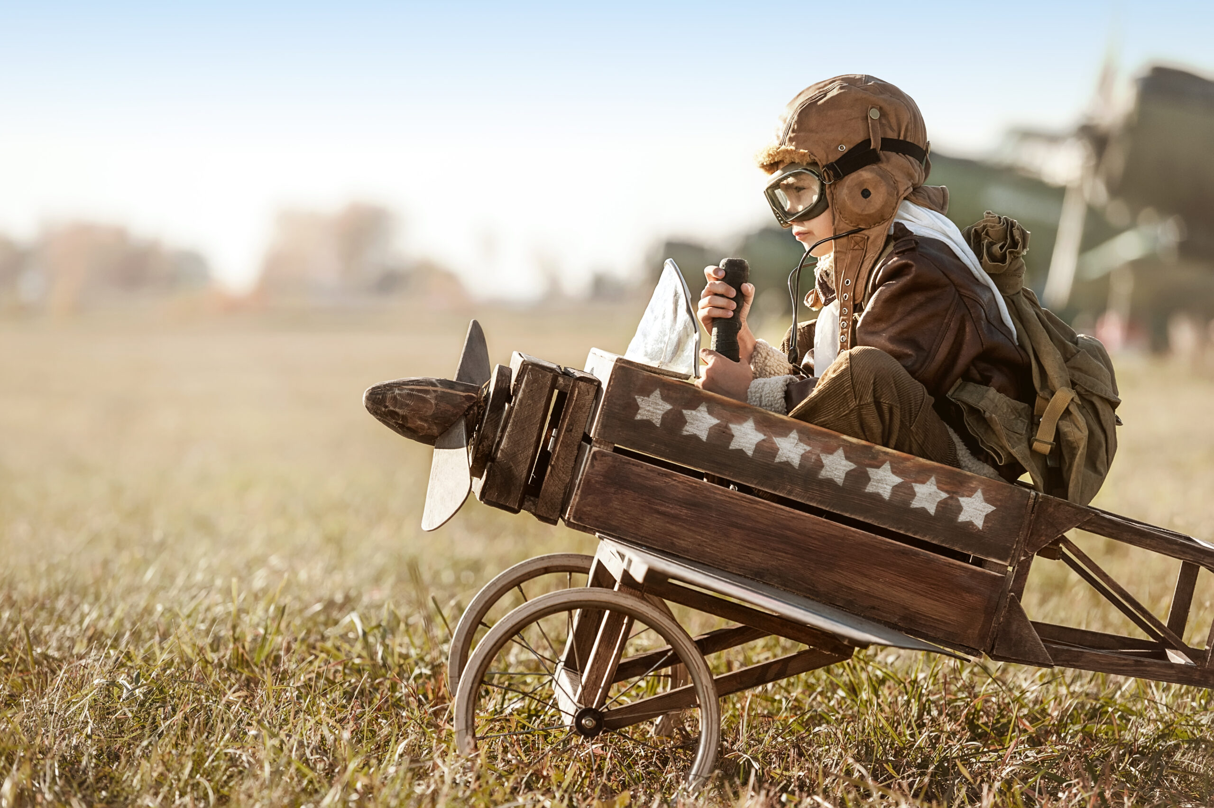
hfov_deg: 12.1
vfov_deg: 8.1
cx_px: 607
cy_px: 404
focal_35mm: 170
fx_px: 5729
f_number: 4
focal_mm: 170
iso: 200
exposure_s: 1/1600
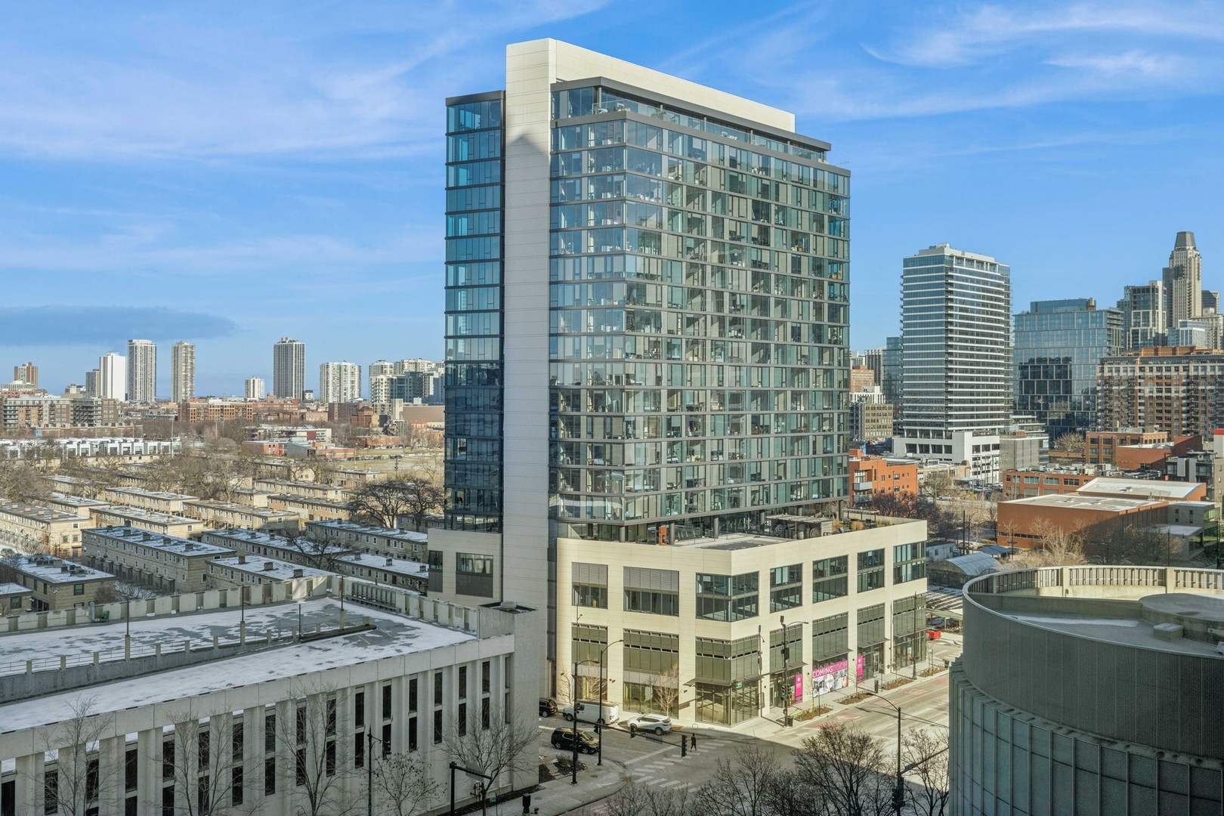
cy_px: 408
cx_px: 612
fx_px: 1054
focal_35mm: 31
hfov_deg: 60.3
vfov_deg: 42.3
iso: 320
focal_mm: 31
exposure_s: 1/800
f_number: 7.1
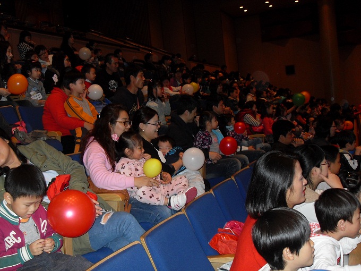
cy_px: 136
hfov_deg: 50.1
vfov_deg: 38.7
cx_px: 180
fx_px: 386
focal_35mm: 37
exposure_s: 1/45
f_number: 2.8
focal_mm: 6.3
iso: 160
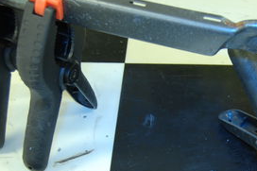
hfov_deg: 19.1
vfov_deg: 12.9
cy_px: 129
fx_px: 756
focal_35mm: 106
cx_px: 196
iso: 200
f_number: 4.5
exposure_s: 1/6
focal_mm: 30
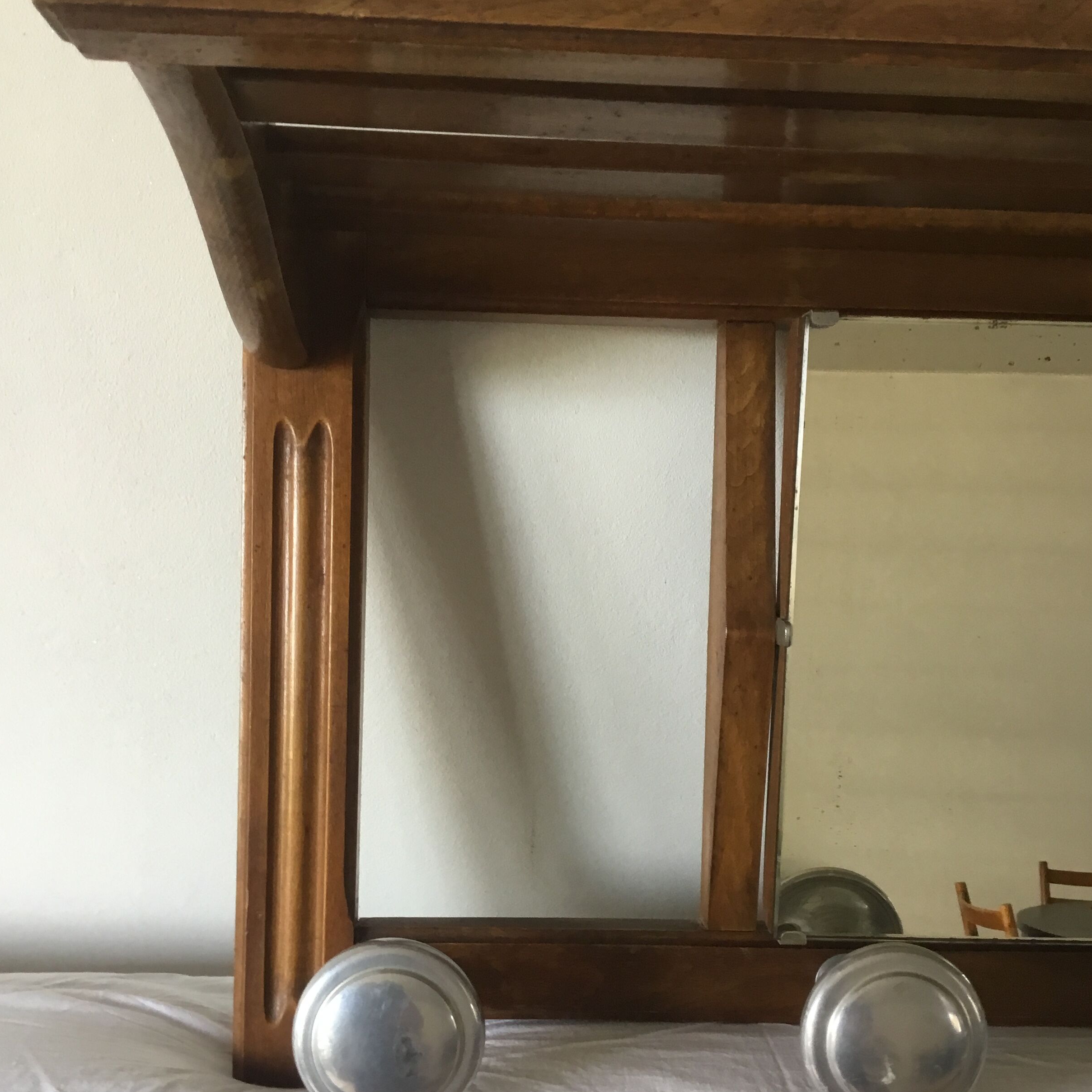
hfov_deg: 44.9
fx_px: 1321
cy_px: 628
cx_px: 550
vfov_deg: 44.8
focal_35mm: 37
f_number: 2.4
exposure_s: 1/33
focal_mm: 3.3
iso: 80
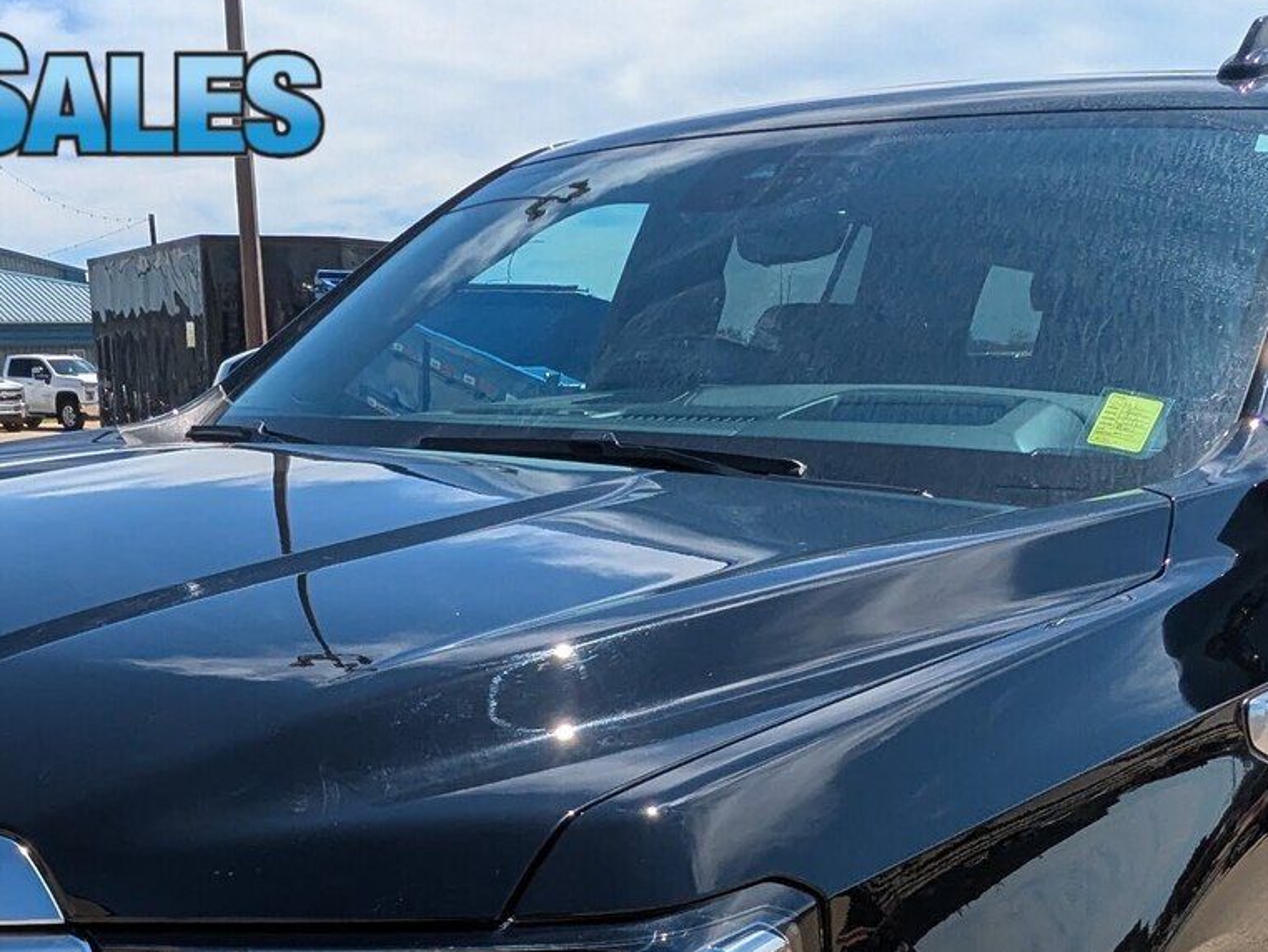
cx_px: 503
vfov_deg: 29.9
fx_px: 1576
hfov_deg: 43.6
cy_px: 1070
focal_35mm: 43
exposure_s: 1/1520
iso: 47
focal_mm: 2.35
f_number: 2.2
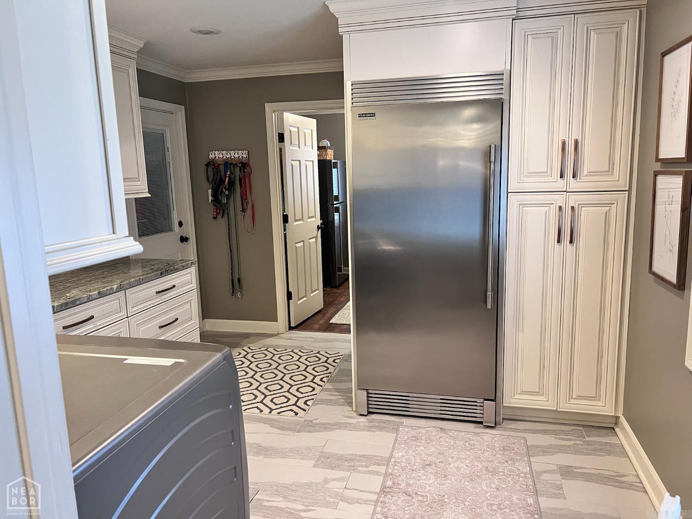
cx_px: 346
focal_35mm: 26
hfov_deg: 67.3
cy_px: 260
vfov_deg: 53.1
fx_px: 520
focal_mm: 5.7
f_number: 1.5
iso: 250
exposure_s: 1/60
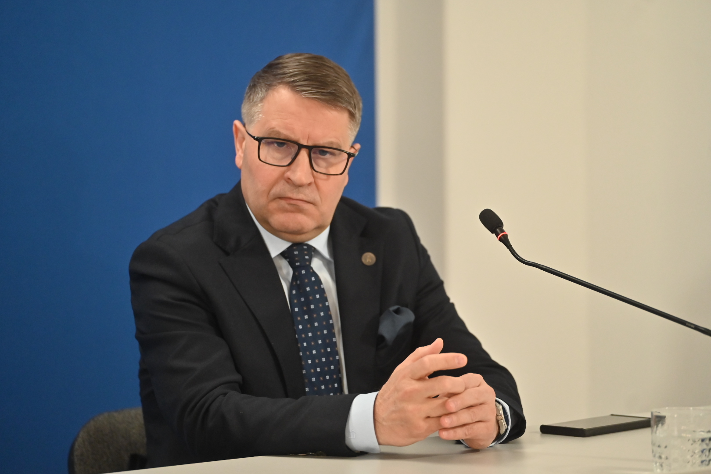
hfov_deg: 14.7
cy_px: 237
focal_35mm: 140
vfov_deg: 9.8
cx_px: 356
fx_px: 2765
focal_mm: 140
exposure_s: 1/400
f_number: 2.8
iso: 2500
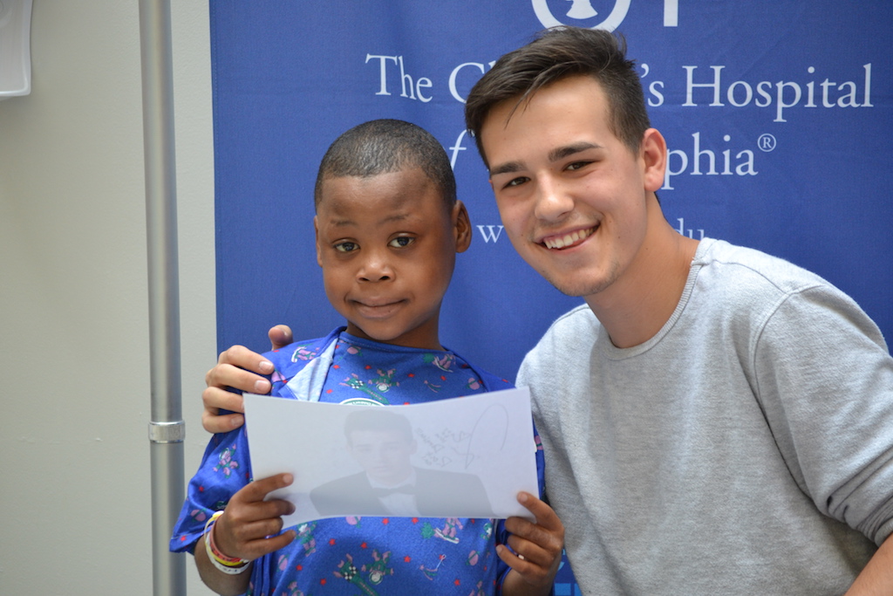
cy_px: 298
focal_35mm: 150
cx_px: 446
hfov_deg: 13.7
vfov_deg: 9.2
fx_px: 3721
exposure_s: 1/125
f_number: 4.5
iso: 640
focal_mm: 100
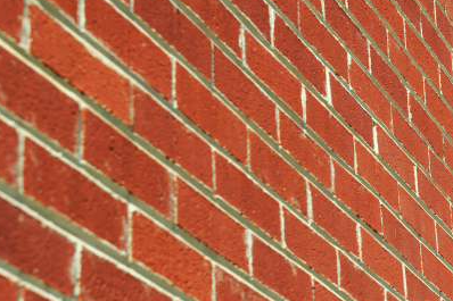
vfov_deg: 10.7
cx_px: 453
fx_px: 1610
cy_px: 158
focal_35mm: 128
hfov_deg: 15.7
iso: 200
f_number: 7.1
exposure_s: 1/320
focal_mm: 60
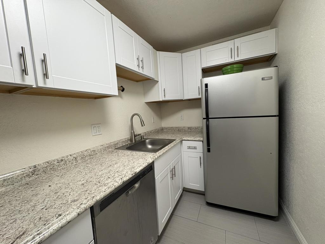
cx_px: 162
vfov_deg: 85.7
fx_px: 131
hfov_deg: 102.1
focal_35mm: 14
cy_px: 122
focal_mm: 2.22
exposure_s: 1/60
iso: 160
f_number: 2.2
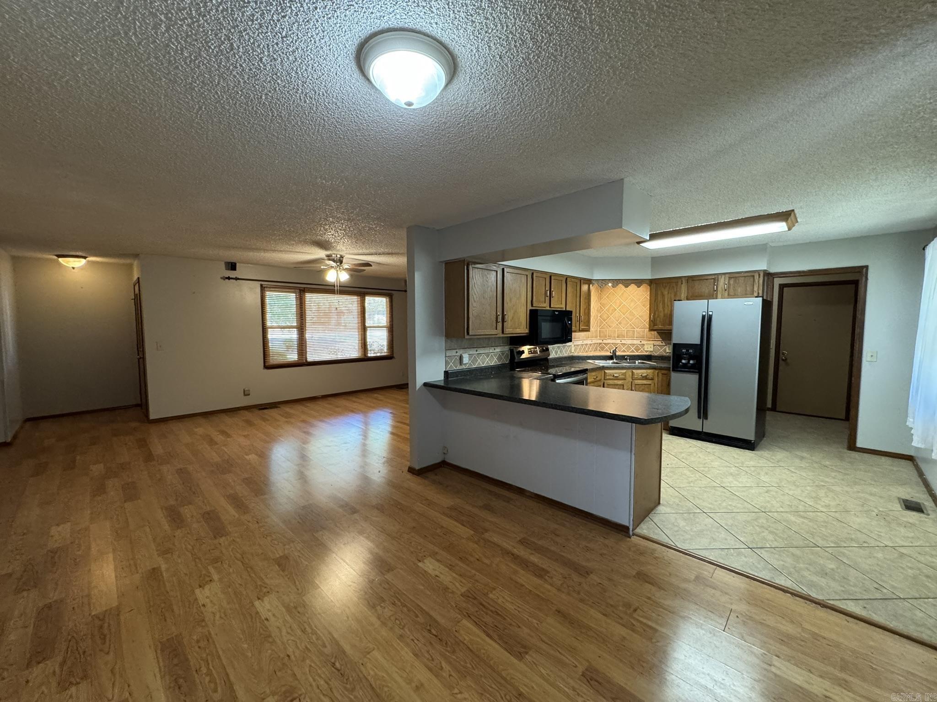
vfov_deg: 85.7
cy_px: 351
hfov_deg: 102.1
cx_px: 468
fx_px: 379
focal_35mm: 14
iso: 400
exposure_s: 1/60
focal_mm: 2.22
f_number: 2.2
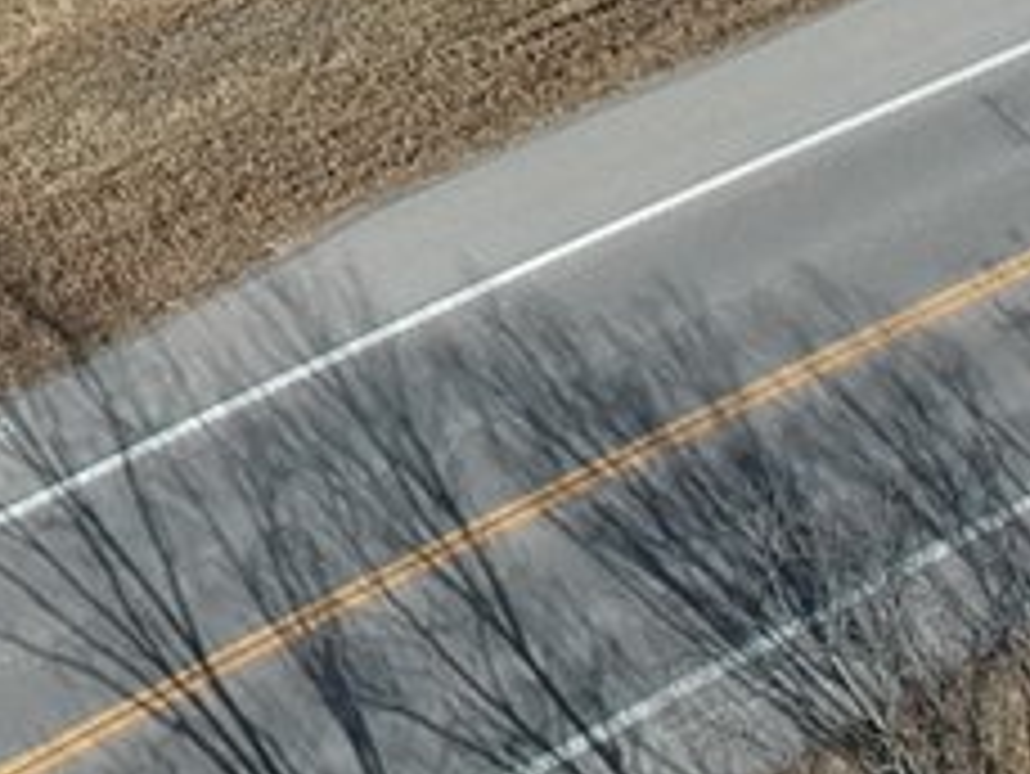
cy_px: -1379
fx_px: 4912
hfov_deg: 9.7
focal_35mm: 165
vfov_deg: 8.0
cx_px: -1896
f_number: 2.6
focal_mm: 4.49
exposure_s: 1/1000
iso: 100
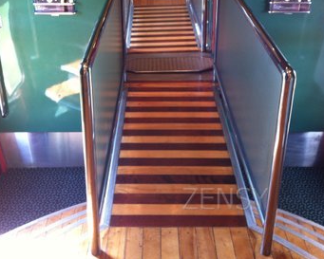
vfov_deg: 30.2
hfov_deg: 37.3
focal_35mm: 50
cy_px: 98
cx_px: 156
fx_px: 480
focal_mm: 3.85
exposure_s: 1/15
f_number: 2.8
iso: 100
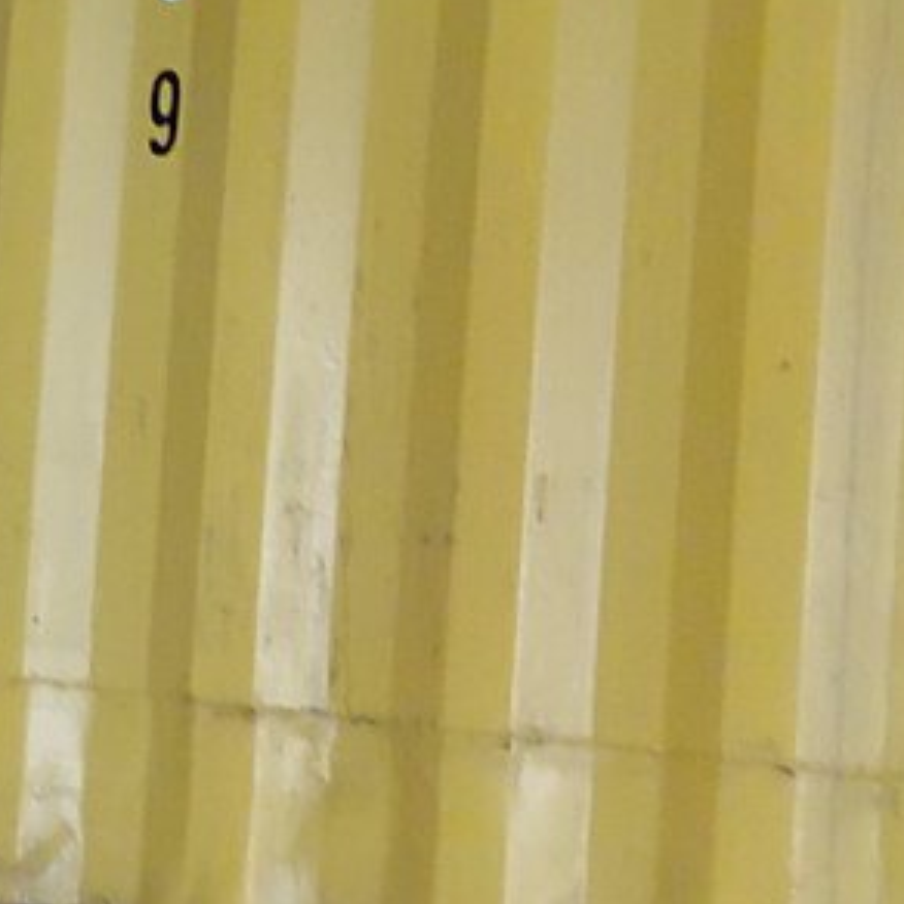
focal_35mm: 109
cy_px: 204
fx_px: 3220
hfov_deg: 15.0
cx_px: -393
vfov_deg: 15.9
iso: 1600
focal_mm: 4.69
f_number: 1.8
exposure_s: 1/25
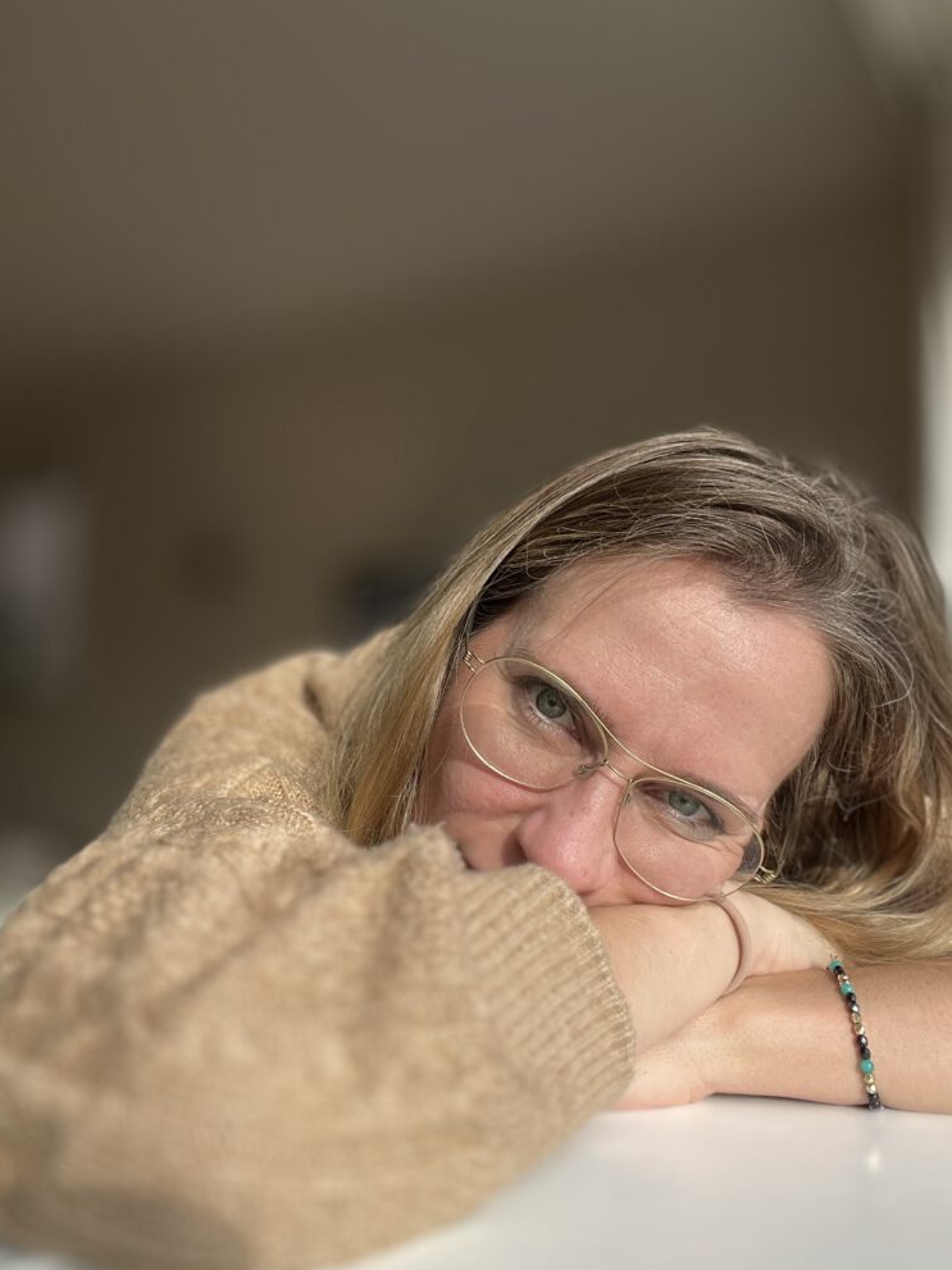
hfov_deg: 45.4
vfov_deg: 58.4
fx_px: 1137
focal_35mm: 31
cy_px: 629
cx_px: 487
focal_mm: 2.71
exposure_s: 1/546
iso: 32
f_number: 2.2
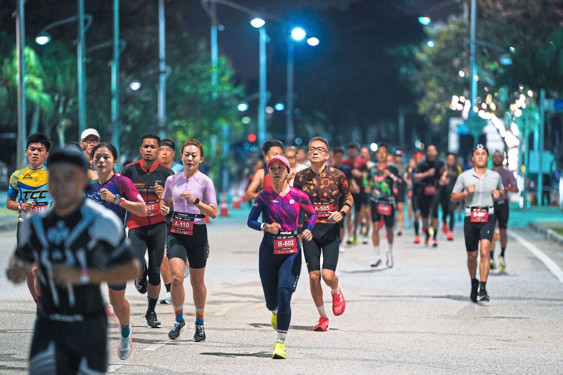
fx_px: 3127
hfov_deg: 10.3
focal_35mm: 200
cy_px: 188
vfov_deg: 6.9
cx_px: 282
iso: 8000
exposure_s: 1/200
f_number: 2.8
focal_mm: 200
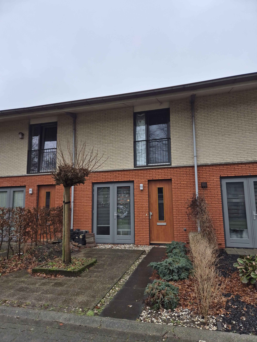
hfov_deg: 58.9
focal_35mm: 23
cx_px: 128
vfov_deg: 73.9
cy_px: 171
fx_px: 228
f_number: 1.8
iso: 50
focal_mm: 5.4
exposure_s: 1/180
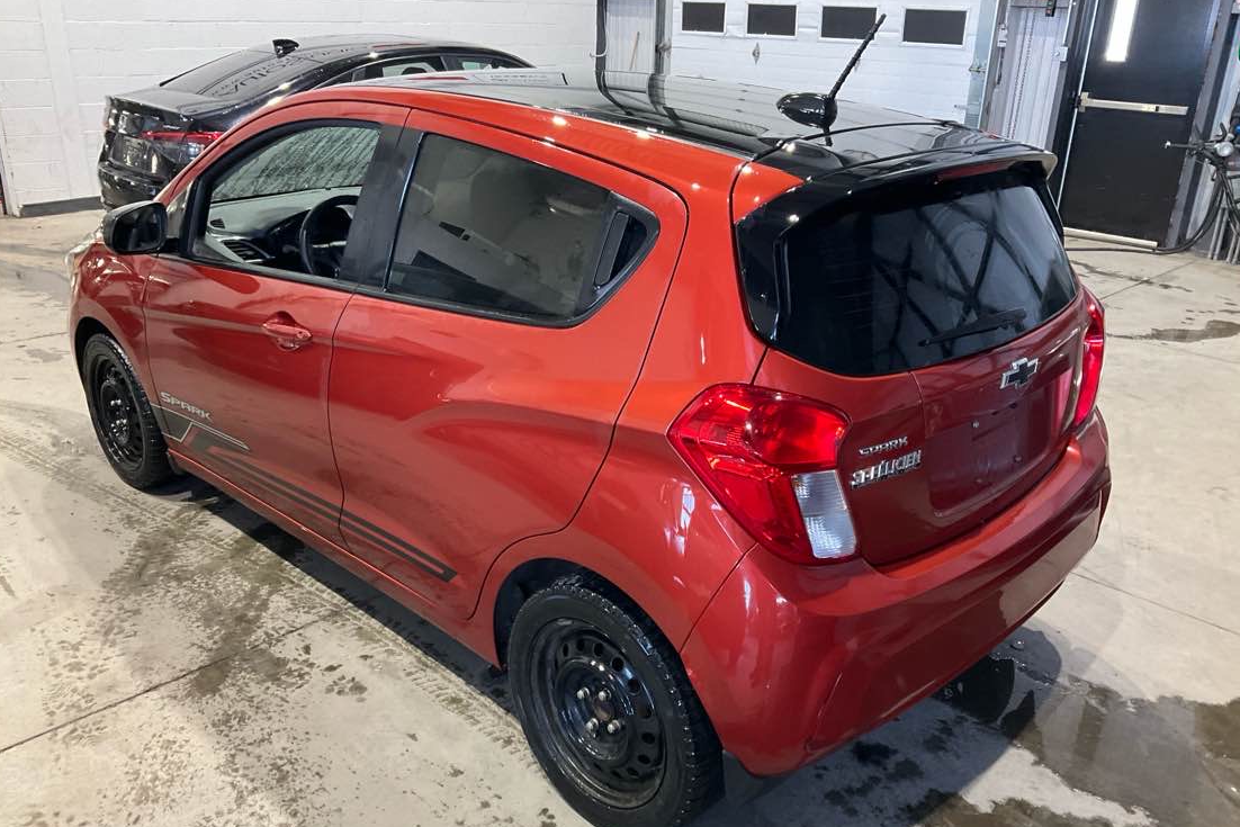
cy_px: 474
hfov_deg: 60.3
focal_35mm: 31
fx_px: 1068
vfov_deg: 42.2
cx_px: 626
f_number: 1.8
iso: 160
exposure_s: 1/60
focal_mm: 3
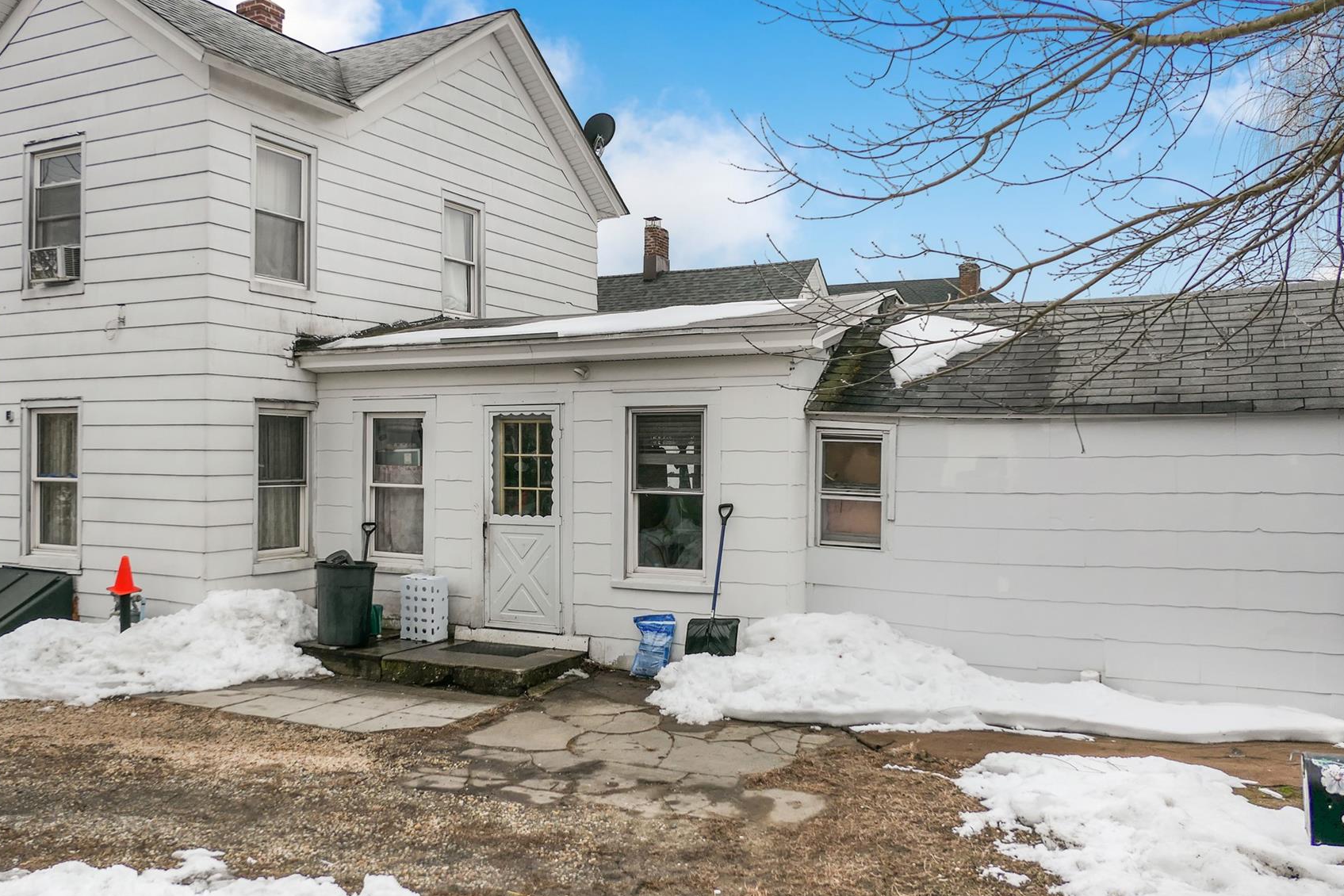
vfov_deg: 45.0
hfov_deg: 63.4
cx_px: 576
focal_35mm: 29
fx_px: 1083
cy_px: 438
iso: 125
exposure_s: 1/800
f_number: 2.8
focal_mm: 8.8
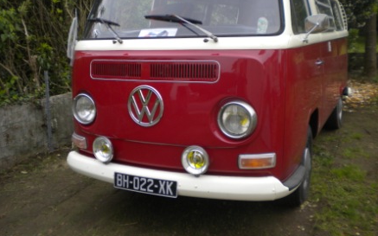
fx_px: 391
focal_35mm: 38
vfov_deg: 33.5
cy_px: 93
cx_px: 189
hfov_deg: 51.5
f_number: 3.1
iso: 80
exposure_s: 1/184
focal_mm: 6.3
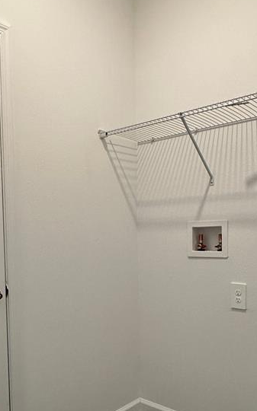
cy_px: 250
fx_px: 370
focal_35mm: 33
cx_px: 151
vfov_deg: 57.6
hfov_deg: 38.2
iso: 200
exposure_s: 1/120
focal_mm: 2.22
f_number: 2.2
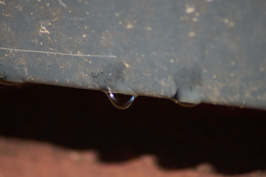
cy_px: 88
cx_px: 133
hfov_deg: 4.6
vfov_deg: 3.1
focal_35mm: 450
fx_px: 3325
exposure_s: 1/500
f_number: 5.6
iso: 800
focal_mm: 300
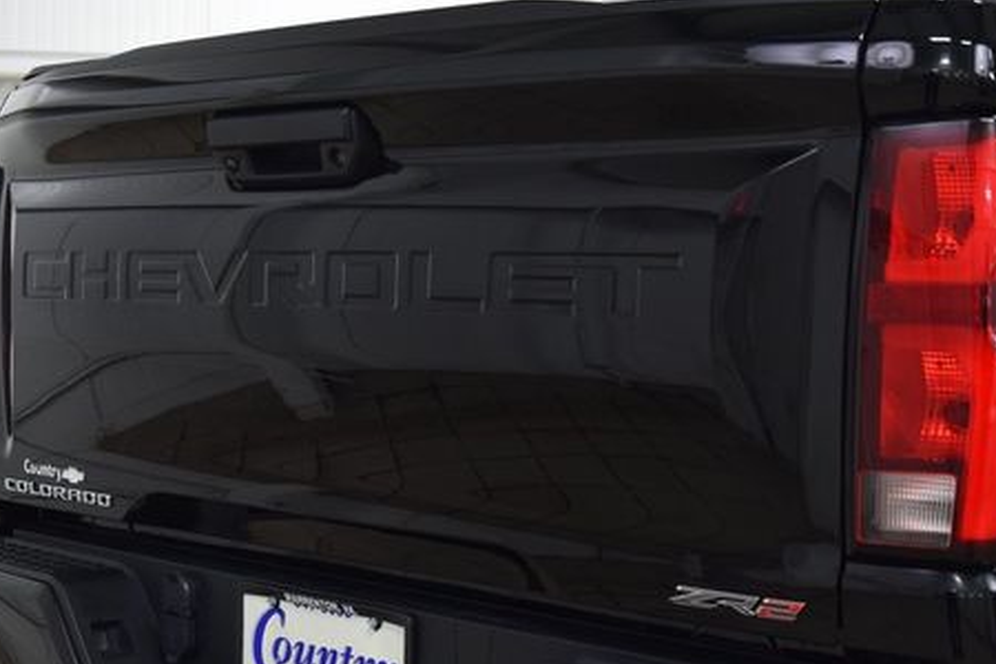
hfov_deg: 31.4
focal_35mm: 64
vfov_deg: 21.1
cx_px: 567
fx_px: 1771
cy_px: 453
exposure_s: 1/15
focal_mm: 30
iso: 640
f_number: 6.3
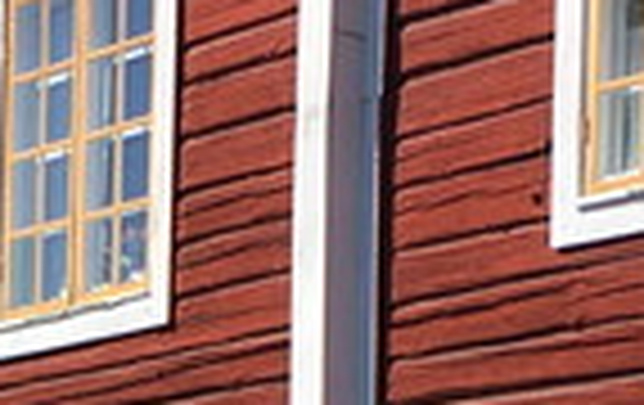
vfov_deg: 6.2
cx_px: -311
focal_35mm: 206
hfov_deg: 9.9
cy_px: 860
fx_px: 3623
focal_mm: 4.15
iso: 25
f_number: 2.2
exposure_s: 1/1399
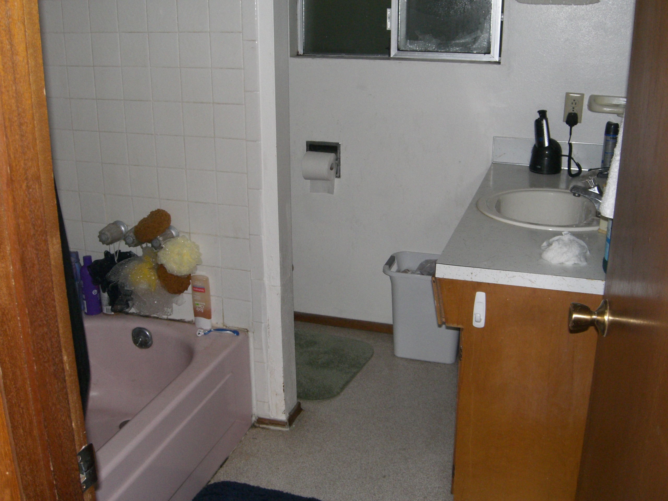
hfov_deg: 49.0
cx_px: 334
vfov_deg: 37.7
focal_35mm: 38
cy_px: 250
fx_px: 733
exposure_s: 1/60
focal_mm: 7.9
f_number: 4
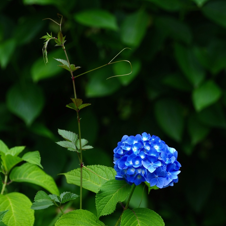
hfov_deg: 10.1
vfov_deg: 10.1
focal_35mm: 173
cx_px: 113
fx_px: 1278
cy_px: 166
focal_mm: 90
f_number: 3.5
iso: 100
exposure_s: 1/40
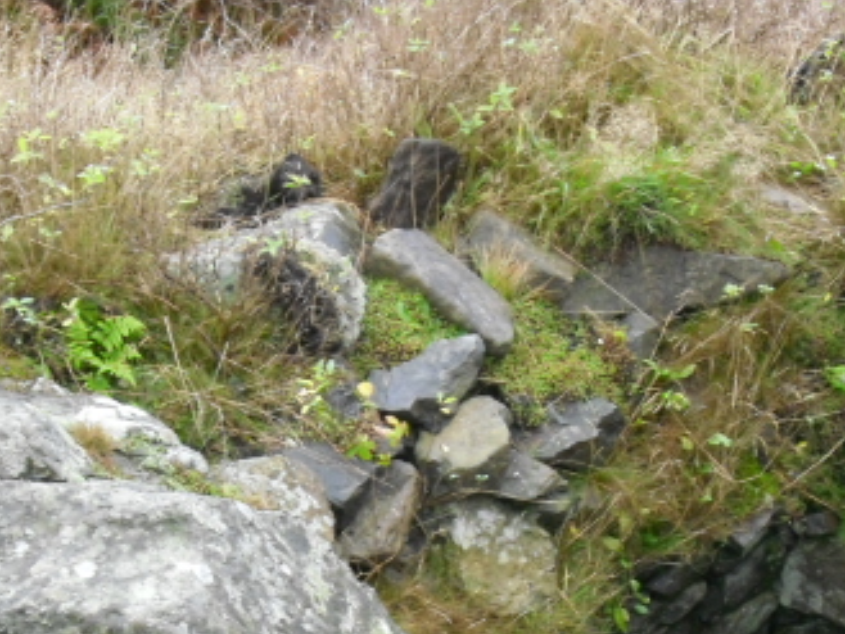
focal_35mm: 107
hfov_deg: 18.4
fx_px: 2613
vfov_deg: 13.7
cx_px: 473
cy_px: 598
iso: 200
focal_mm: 9
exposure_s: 1/60
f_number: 3.4
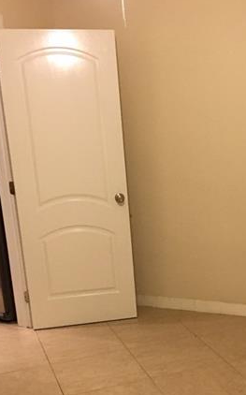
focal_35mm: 56
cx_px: 227
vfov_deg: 35.5
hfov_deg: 22.5
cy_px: 296
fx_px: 602
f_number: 2.2
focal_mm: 4.15
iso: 200
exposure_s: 1/24
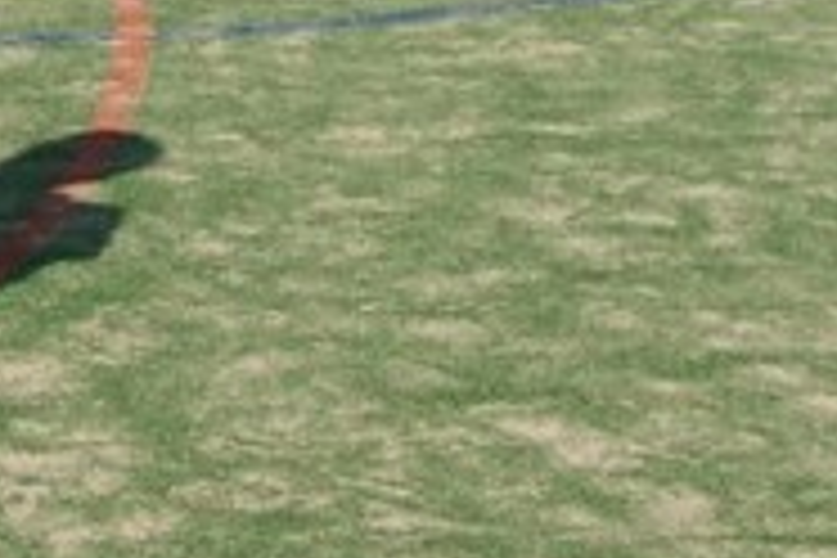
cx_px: -400
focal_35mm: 188
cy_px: -410
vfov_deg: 7.1
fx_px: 4371
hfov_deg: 10.6
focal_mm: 26
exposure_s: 1/500
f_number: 6.3
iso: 100
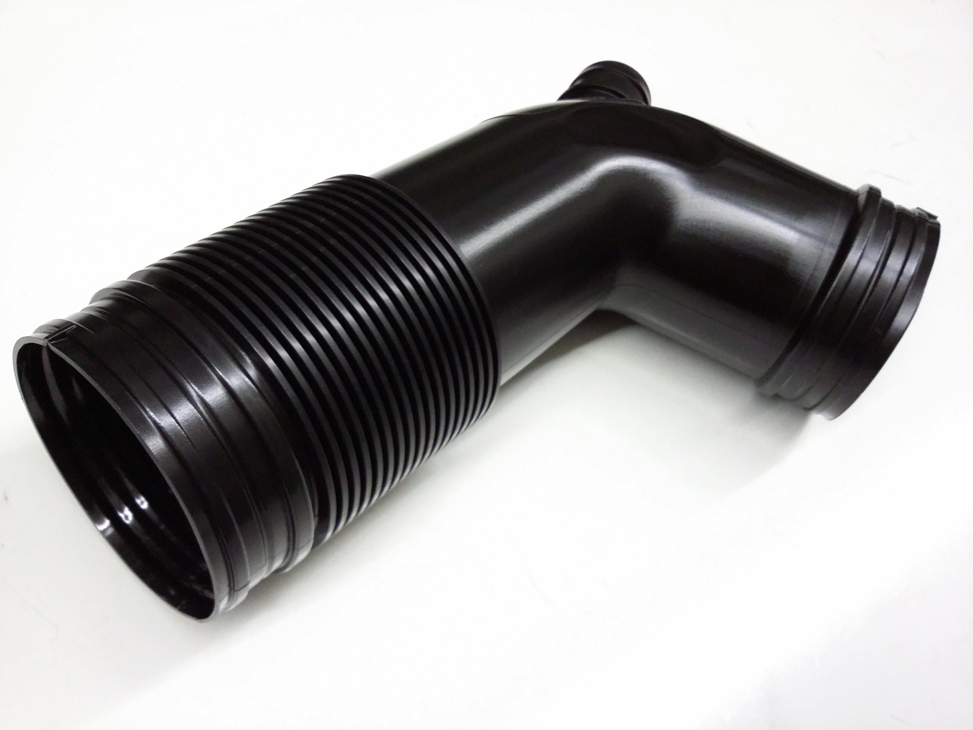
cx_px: 486
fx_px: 899
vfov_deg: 44.2
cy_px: 365
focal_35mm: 32
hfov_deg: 56.8
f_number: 2.4
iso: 250
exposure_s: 1/15
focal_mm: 3.4
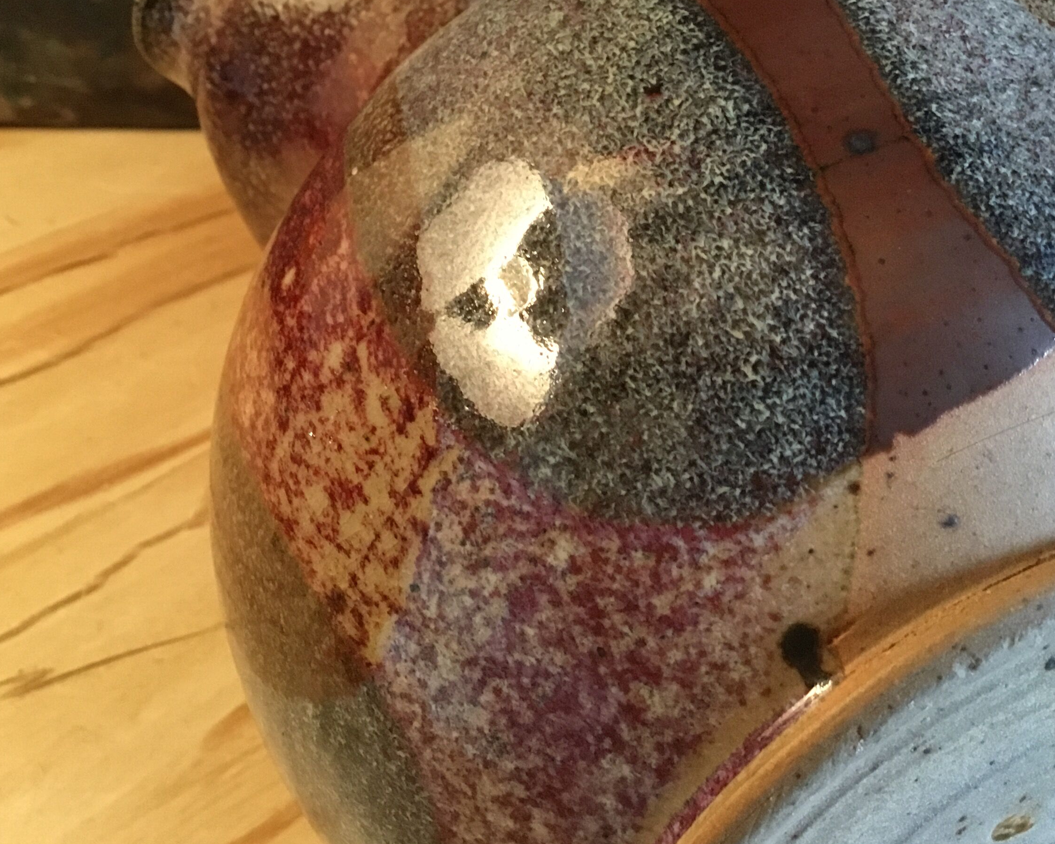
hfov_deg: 41.9
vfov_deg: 33.9
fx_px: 1374
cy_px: 297
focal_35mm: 44
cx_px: 620
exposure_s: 1/17
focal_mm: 3.3
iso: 200
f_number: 2.4
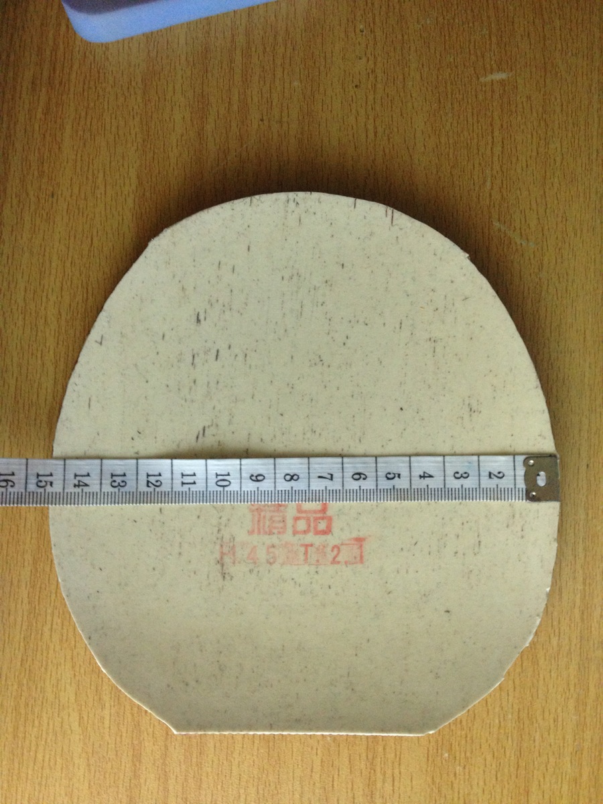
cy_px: 402
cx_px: 302
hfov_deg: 40.7
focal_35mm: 35
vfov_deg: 52.6
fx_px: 813
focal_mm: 4.28
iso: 250
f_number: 2.4
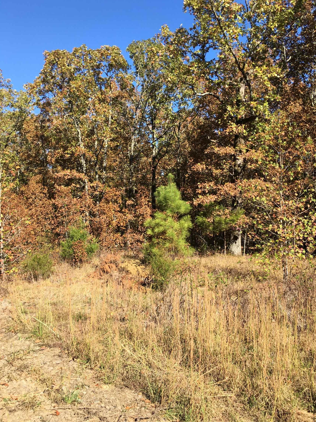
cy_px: 209
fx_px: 365
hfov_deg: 46.8
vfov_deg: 60.0
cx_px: 159
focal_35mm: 30
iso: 25
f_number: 2.2
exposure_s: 1/827
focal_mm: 4.15
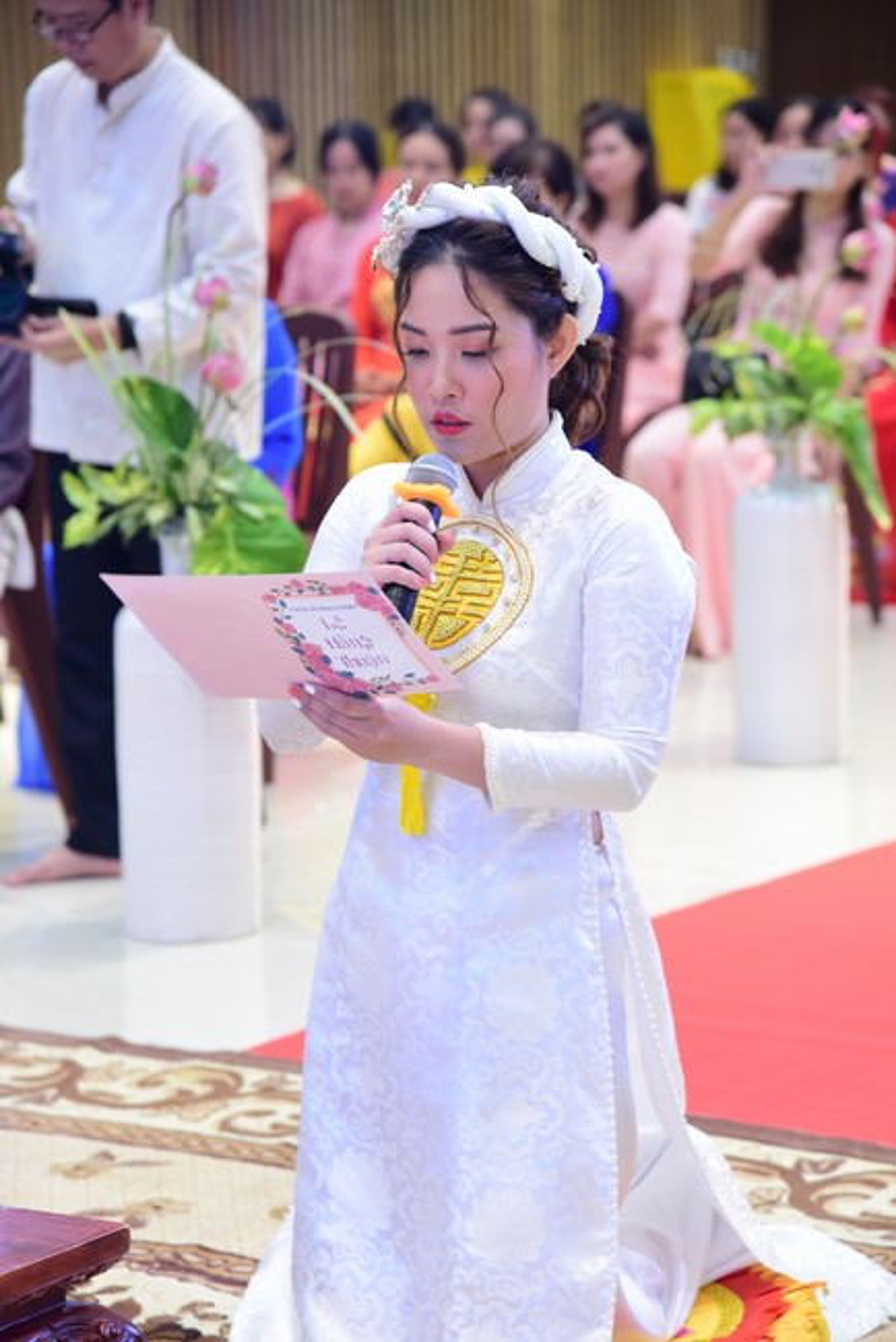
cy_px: 671
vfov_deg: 17.1
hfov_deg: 11.4
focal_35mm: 120
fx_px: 4475
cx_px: 448
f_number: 5
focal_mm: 120
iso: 2000
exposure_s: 1/60
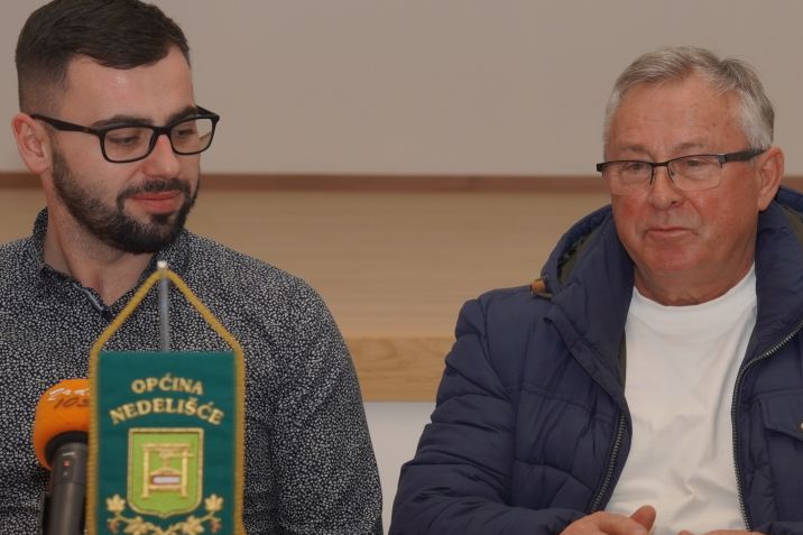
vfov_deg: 9.7
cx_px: 653
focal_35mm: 141
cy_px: 358
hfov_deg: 14.5
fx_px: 3137
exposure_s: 1/200
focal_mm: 45.2
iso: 250
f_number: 4
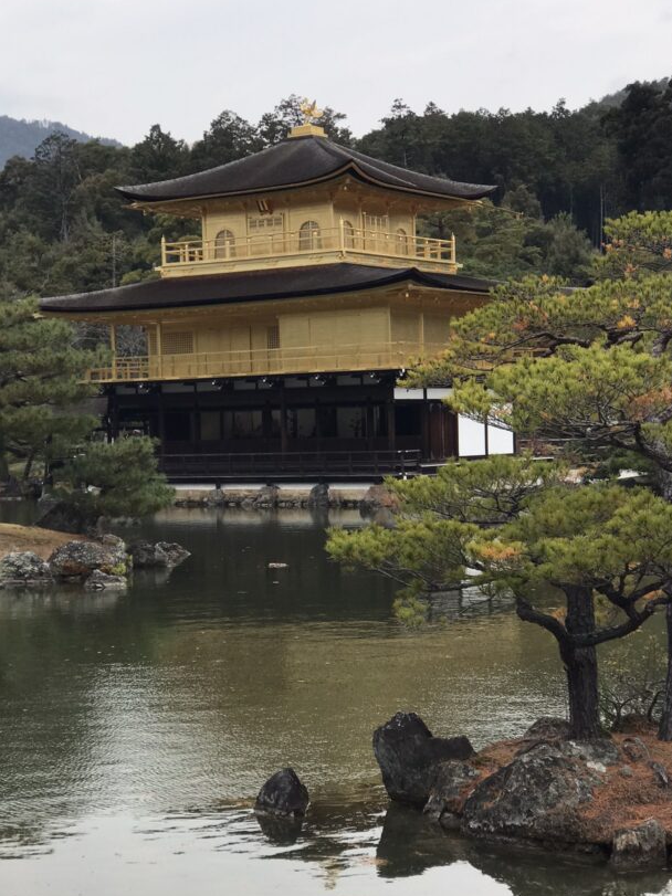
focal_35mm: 72
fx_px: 1864
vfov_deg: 27.0
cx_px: 282
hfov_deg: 20.4
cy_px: 466
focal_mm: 6.6
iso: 20
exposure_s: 1/249
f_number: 2.8
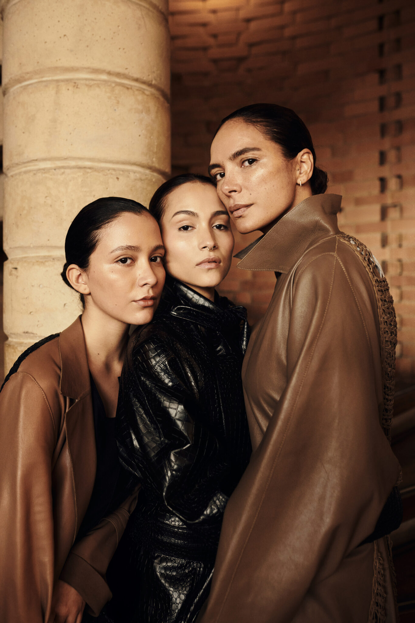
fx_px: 605
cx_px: 208
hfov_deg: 37.8
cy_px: 312
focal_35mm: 35
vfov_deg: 54.4
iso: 1000
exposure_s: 1/100
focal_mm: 35
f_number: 3.5
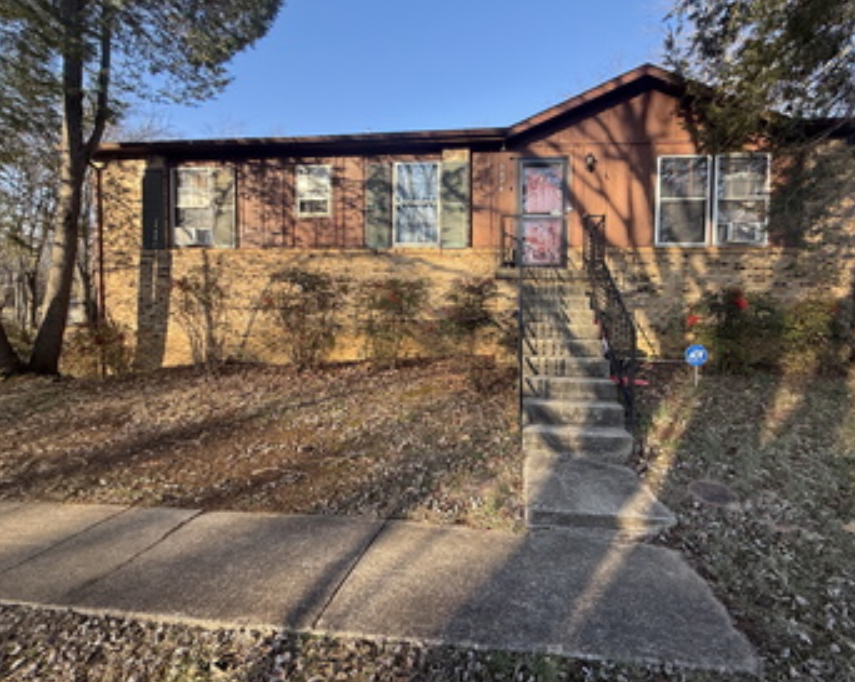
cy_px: 327
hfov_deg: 92.7
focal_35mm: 16
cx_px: 482
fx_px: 405
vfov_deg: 80.3
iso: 50
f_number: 2.2
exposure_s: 1/270
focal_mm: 2.22
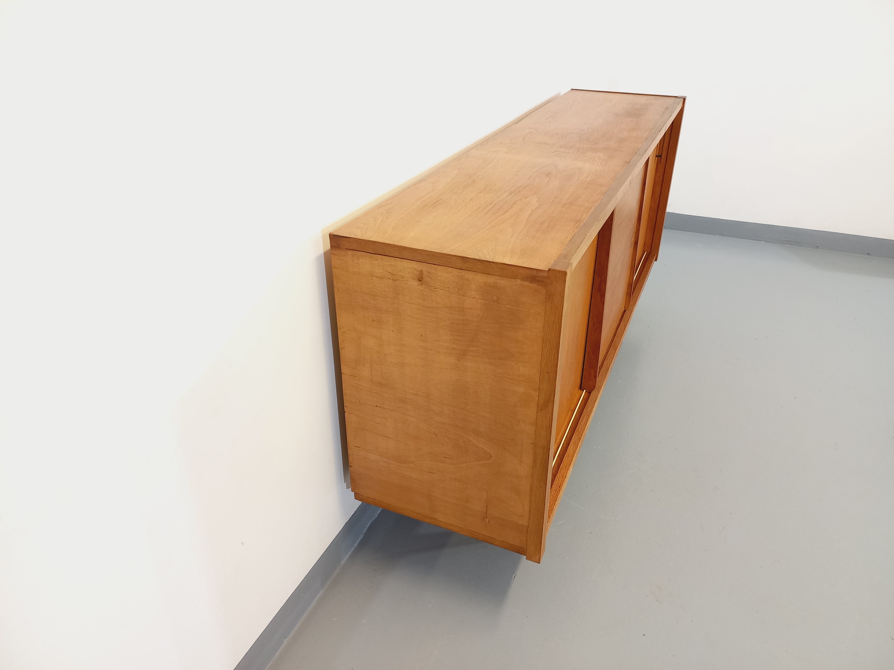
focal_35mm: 25
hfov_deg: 69.4
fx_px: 646
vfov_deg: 54.9
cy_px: 335
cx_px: 447
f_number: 1.8
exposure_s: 1/49
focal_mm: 4.65
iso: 250
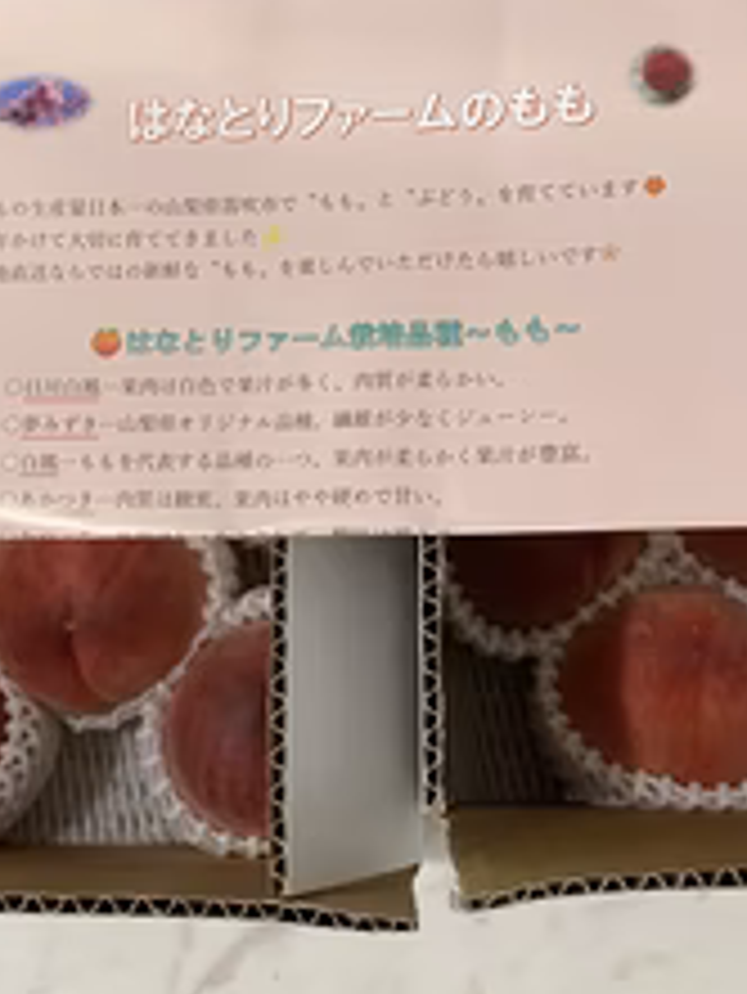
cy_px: 549
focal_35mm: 47
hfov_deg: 30.8
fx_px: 1351
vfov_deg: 40.4
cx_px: 306
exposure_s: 1/50
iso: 320
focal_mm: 4.25
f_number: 1.8
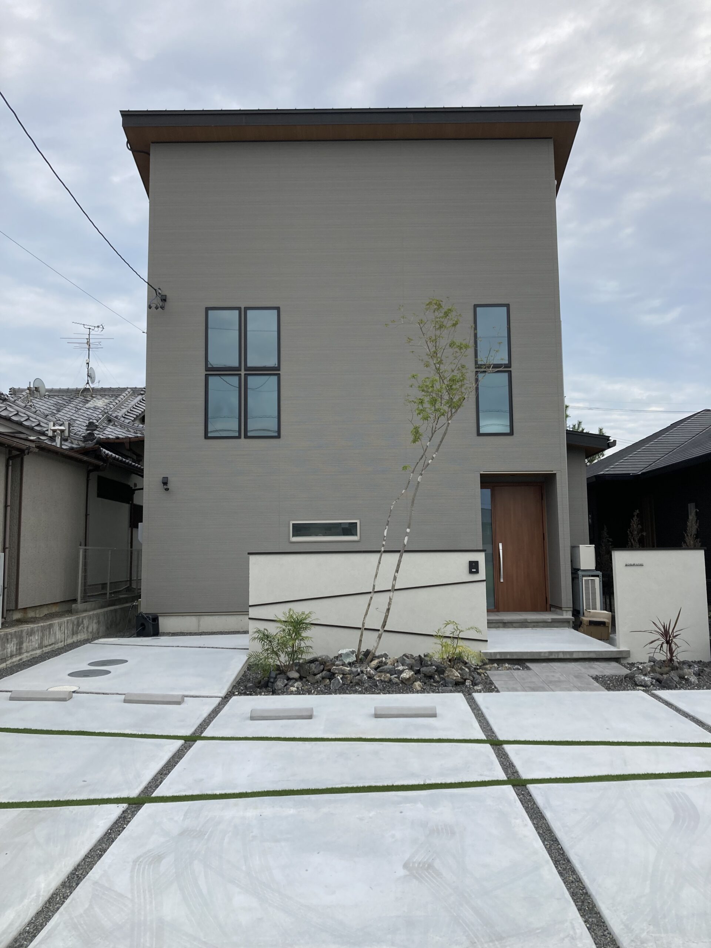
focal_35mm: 28
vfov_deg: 63.4
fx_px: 767
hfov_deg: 49.7
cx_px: 356
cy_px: 474
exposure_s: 1/1736
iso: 20
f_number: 1.8
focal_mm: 3.99
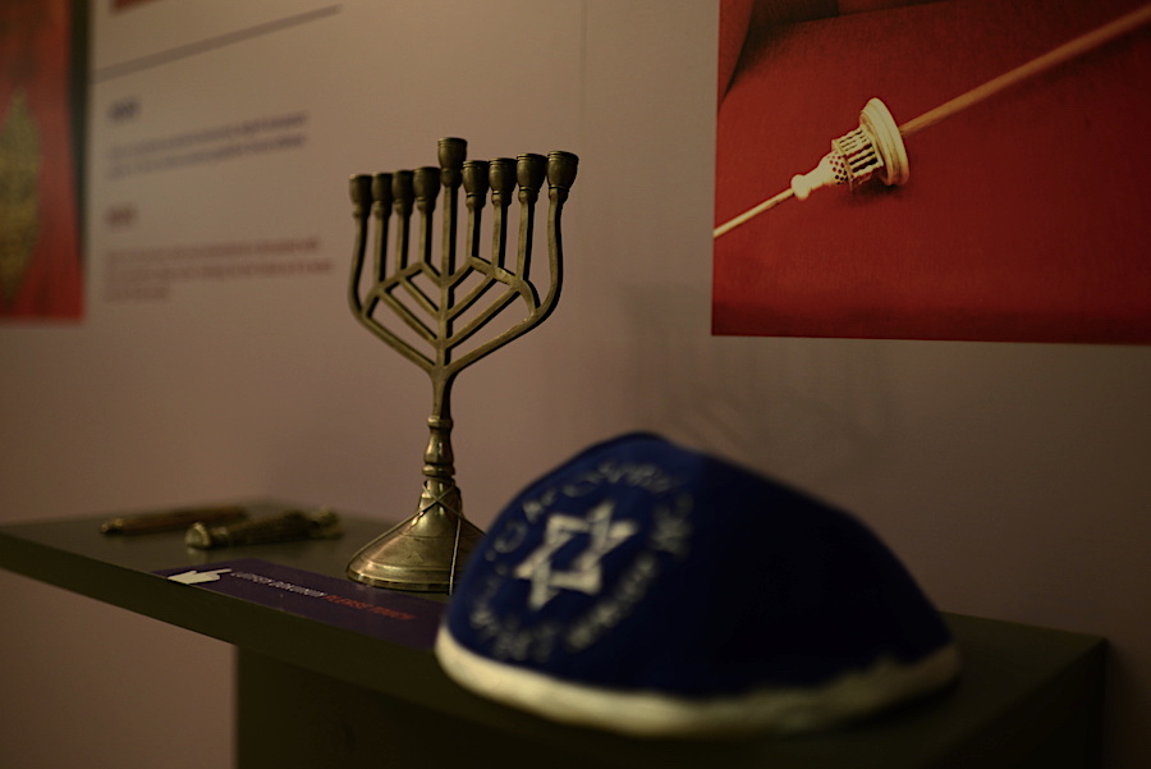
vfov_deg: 37.9
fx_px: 1120
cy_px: 384
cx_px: 576
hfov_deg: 54.4
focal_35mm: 35
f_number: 1.8
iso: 400
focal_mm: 35
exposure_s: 1/20
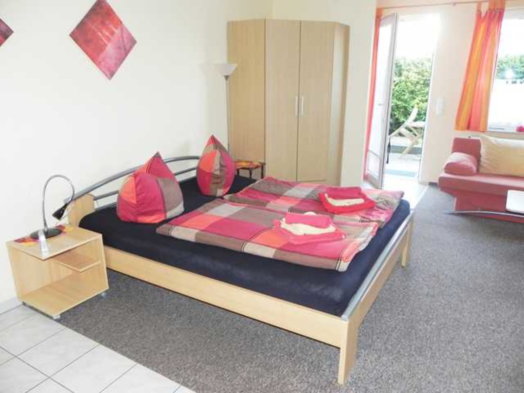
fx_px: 394
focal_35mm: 26
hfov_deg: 67.3
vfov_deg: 53.1
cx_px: 262
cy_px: 196
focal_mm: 4.6
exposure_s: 1/30
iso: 200
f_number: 2.8
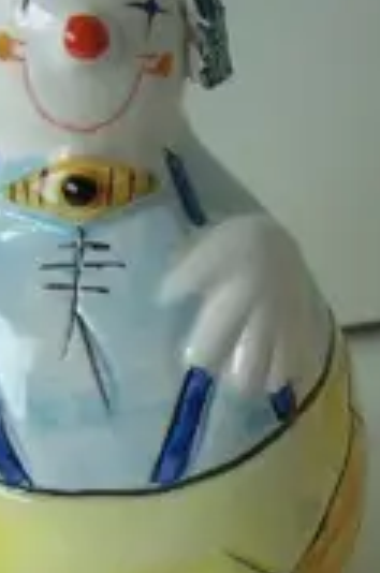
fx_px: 1653
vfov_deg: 19.7
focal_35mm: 104
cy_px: 283
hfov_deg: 12.8
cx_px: 470
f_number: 3.5
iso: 64
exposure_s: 1/87
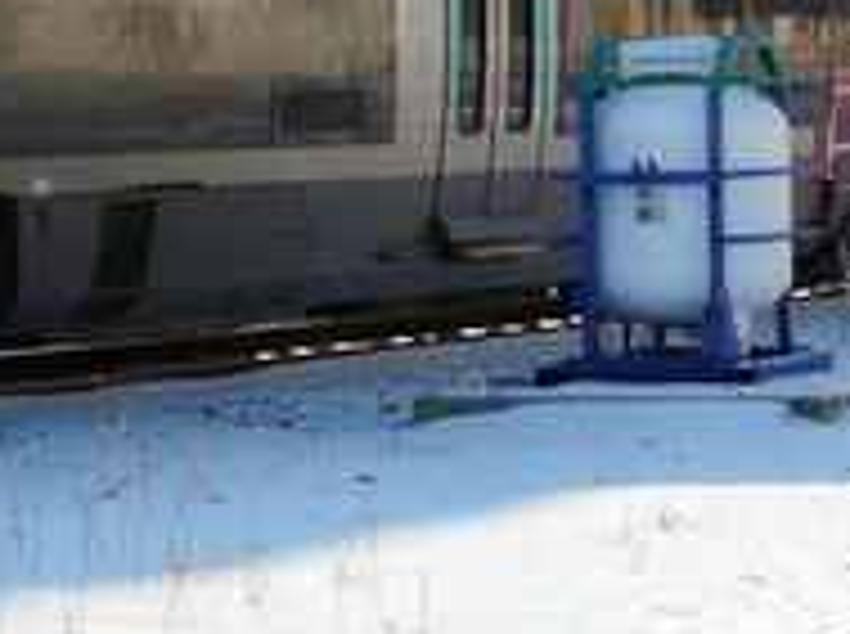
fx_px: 5980
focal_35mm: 244
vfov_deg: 6.0
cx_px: 252
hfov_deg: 8.1
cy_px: -40
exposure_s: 1/500
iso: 100
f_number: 5.6
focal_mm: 7.5
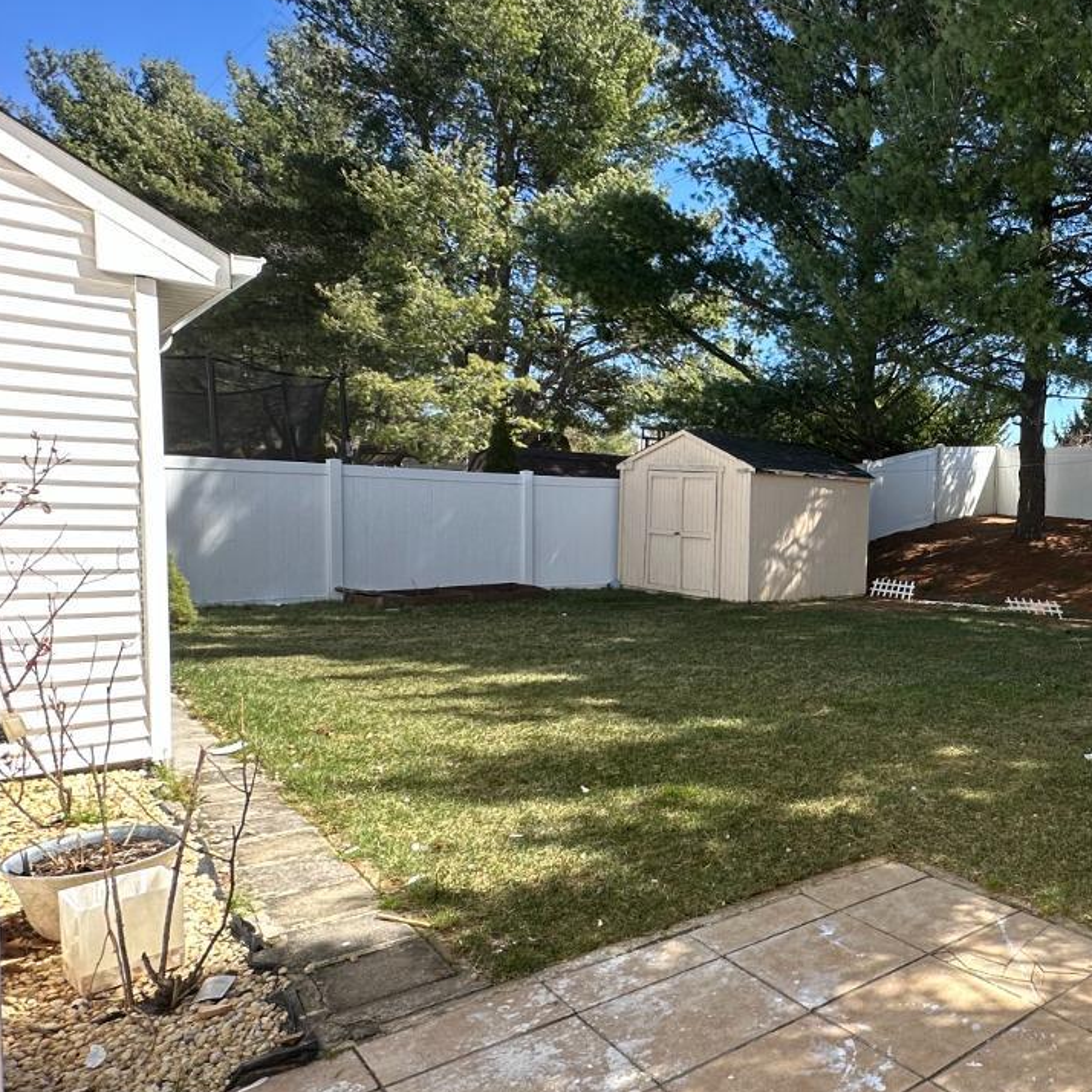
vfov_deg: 60.9
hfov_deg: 52.2
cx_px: 1019
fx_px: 928
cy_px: 567
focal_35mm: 26
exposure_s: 1/356
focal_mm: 2.22
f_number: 2.2
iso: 40
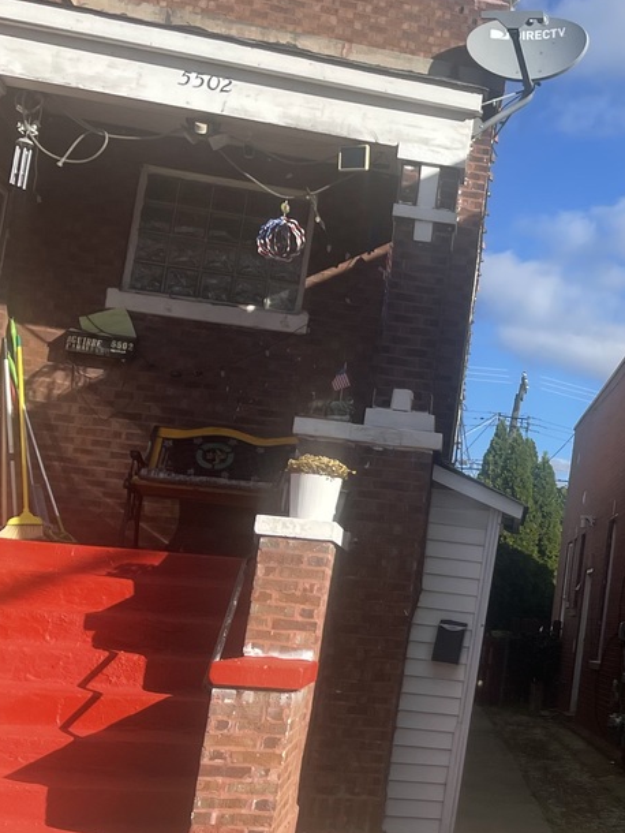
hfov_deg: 21.1
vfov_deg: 32.7
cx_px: 935
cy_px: 418
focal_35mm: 59
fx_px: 1419
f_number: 1.6
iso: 32
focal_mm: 5.1
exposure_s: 1/3448
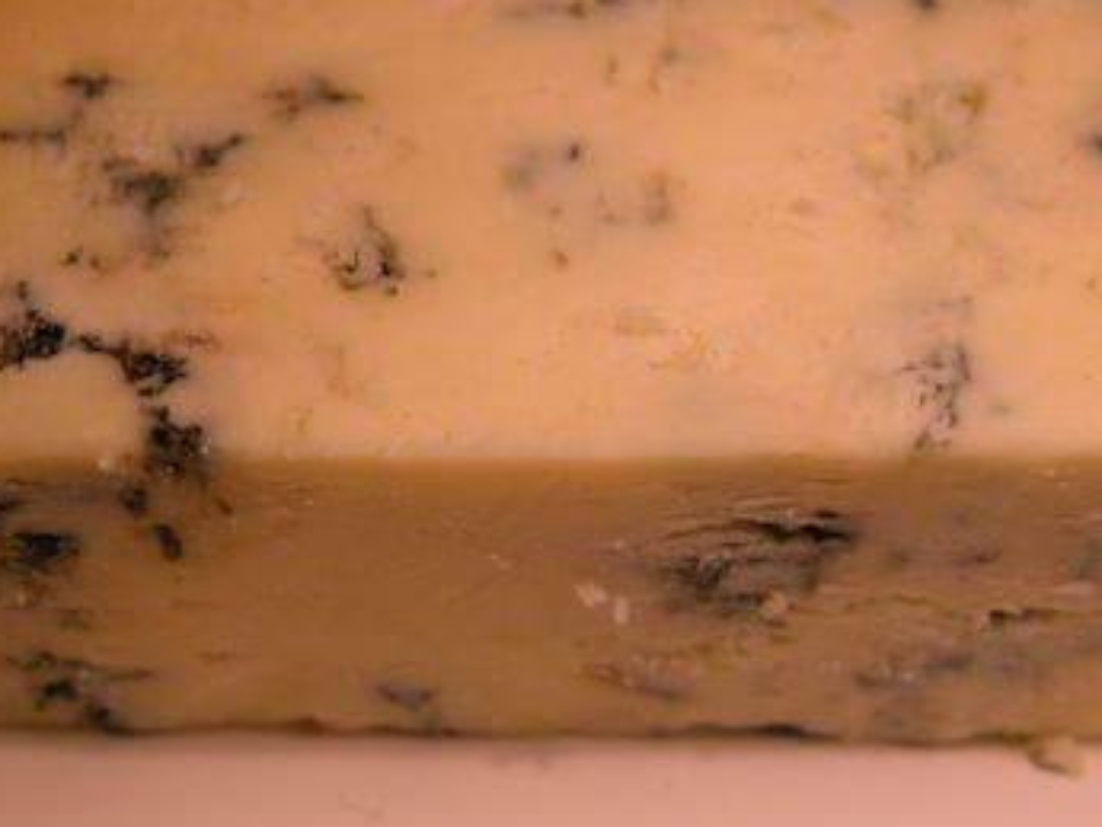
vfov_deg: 12.0
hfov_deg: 15.9
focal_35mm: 124
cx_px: 466
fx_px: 3949
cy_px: 374
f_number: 4.6
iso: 100
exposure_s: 1/244
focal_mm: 27.3
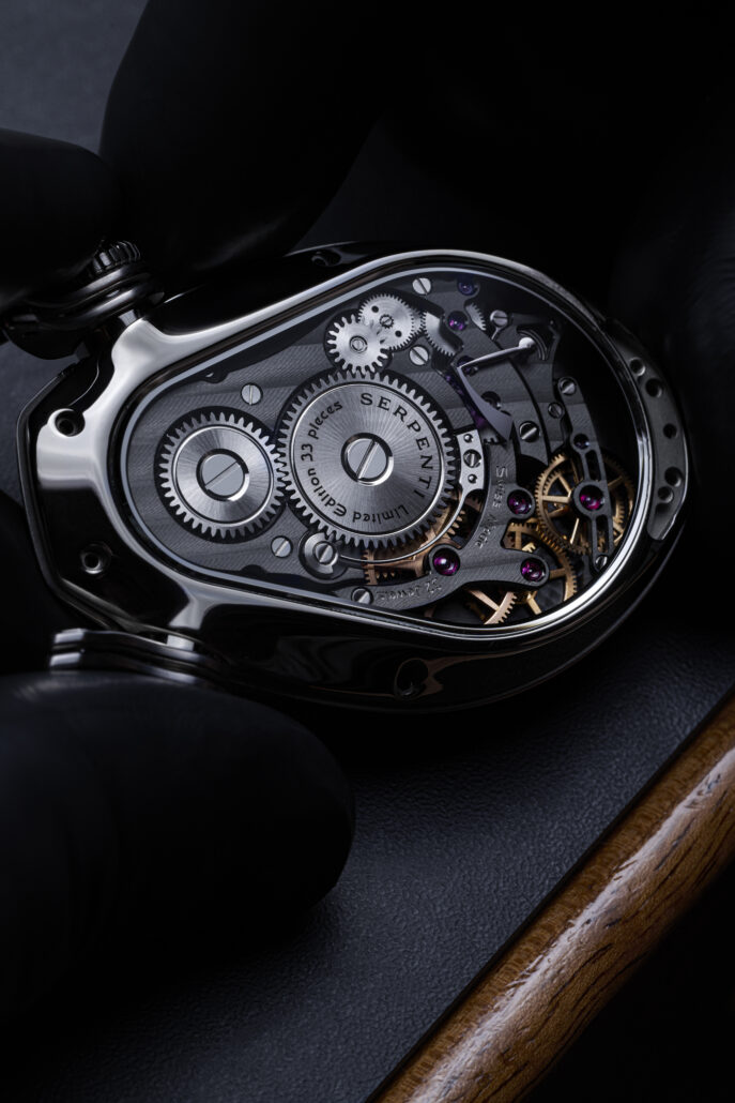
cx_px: 368
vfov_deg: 19.5
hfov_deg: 13.0
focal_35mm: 105
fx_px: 3214
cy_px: 552
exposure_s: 1/125
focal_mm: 105
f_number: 22
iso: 100
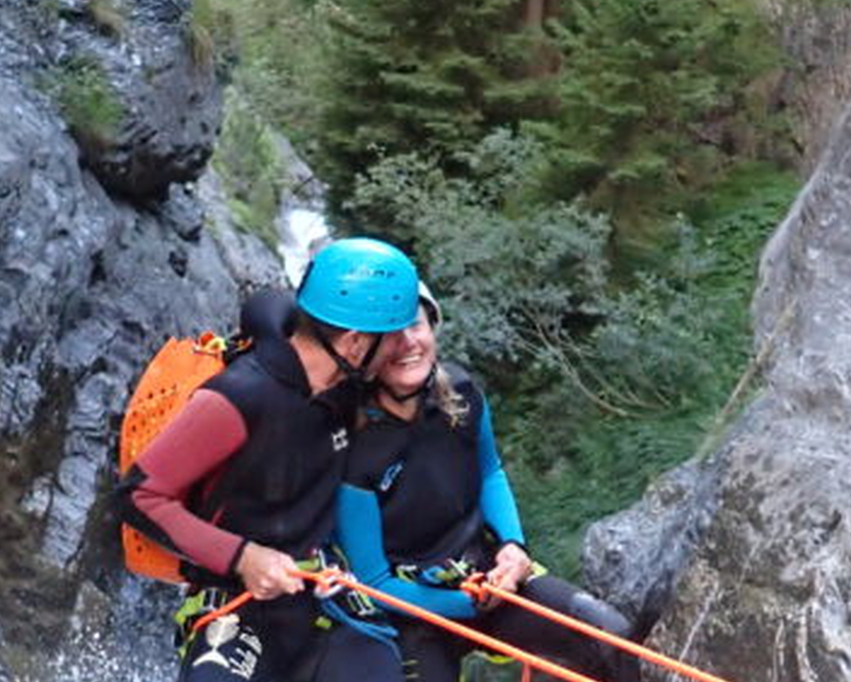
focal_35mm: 71
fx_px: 1789
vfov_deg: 21.3
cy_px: 568
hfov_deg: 26.8
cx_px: 406
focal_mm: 4.5
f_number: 2
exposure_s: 1/500
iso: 800
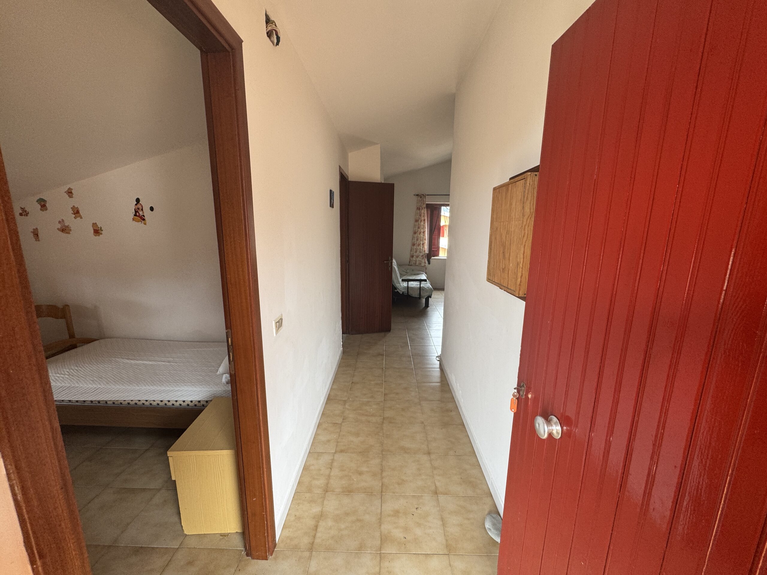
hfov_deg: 102.1
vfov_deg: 85.7
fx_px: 310
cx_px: 384
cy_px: 288
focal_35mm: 14
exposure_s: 1/99
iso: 125
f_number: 2.2
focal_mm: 2.22
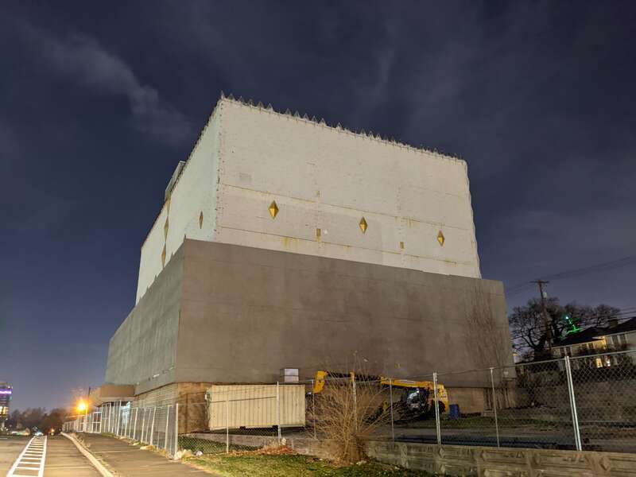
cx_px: 318
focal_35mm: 27
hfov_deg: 65.3
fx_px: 496
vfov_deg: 51.4
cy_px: 238
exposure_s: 1/3
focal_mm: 4.44
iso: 918
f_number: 1.8
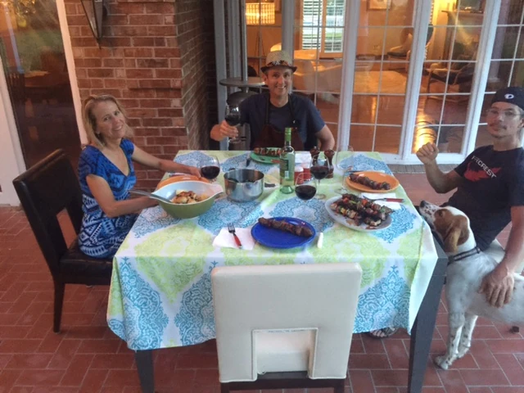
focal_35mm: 29
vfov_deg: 48.2
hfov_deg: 61.7
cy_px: 196
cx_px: 262
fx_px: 439
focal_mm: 4.15
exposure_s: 1/4
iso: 100
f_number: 2.2
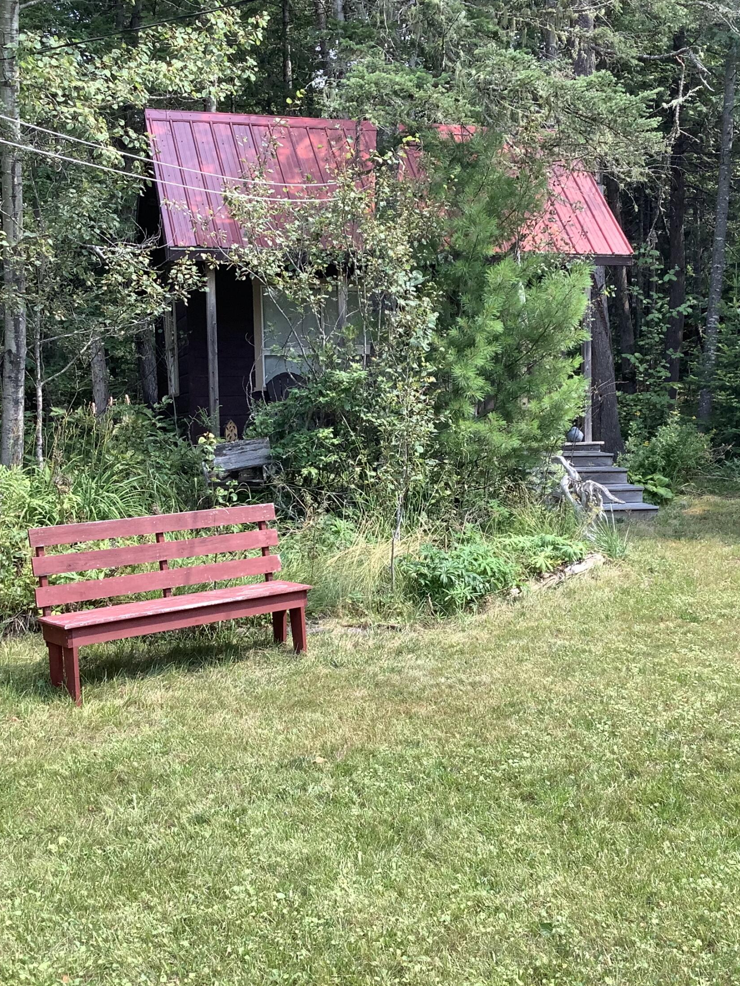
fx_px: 1197
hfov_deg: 34.3
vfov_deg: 44.8
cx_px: 413
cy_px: 486
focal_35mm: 42
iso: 25
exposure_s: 1/263
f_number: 2.4
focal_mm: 3.3
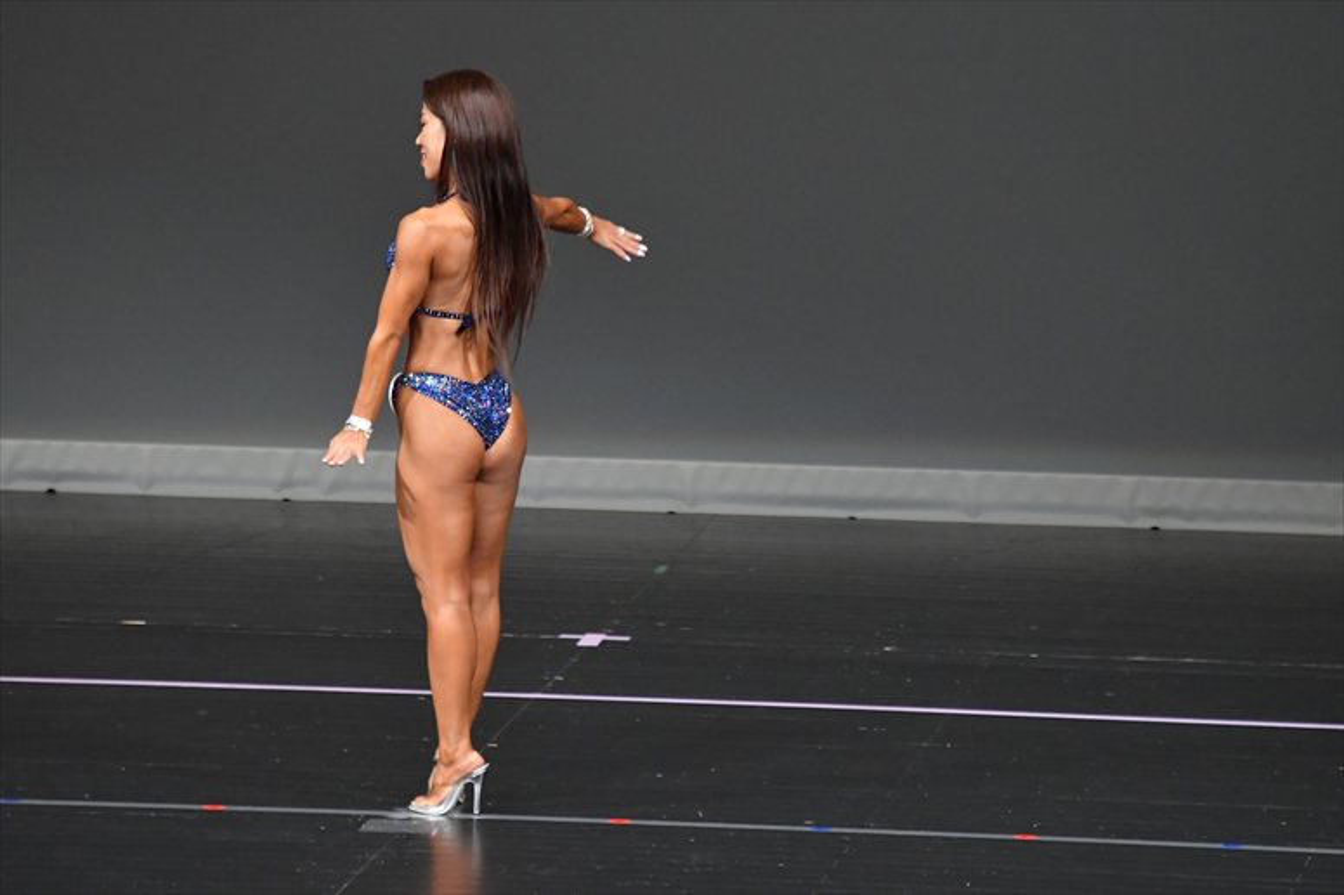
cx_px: 672
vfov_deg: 3.7
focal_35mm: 375
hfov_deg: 5.5
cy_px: 448
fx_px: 13993
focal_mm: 250
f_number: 5.6
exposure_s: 1/400
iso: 4000
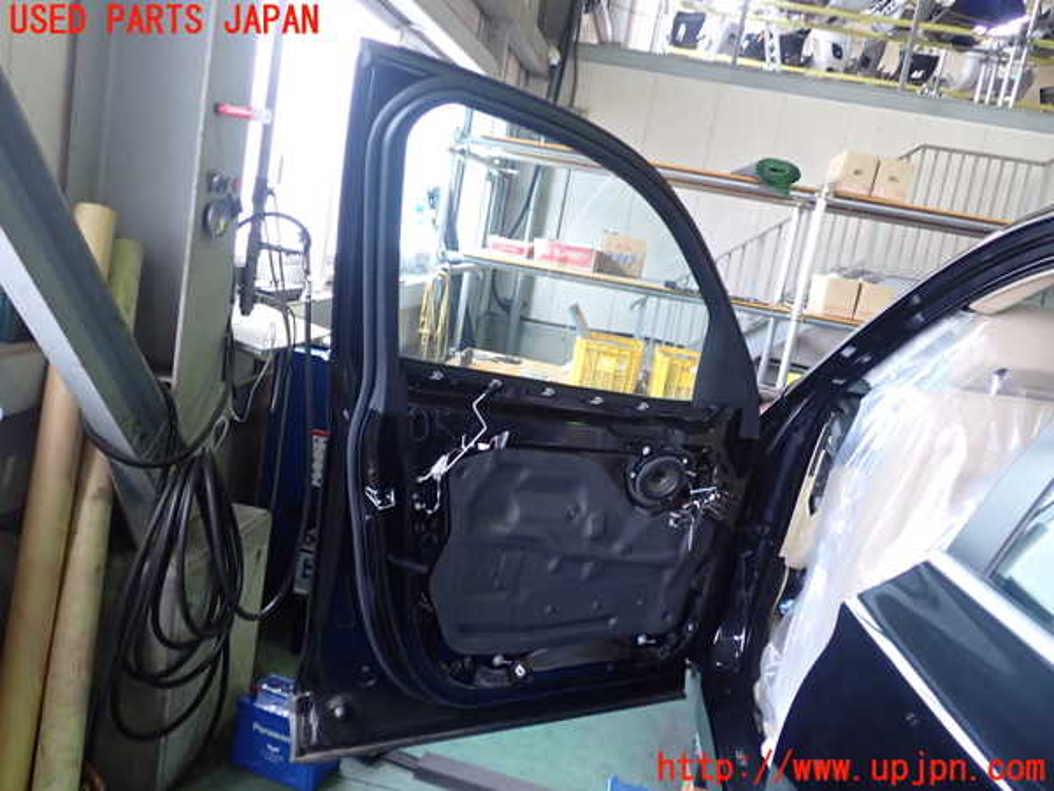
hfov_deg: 60.0
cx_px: 527
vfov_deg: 46.8
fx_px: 913
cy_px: 396
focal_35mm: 30
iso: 320
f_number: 2.3
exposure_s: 1/30
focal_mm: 5.4
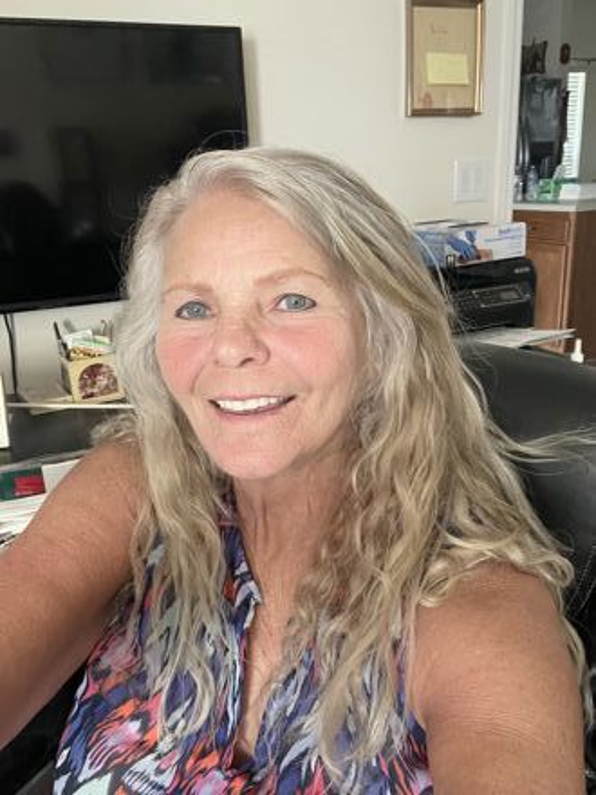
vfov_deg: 60.0
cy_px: 398
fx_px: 689
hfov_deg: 46.8
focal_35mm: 30
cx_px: 298
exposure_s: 1/60
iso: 320
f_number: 2.2
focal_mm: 2.71
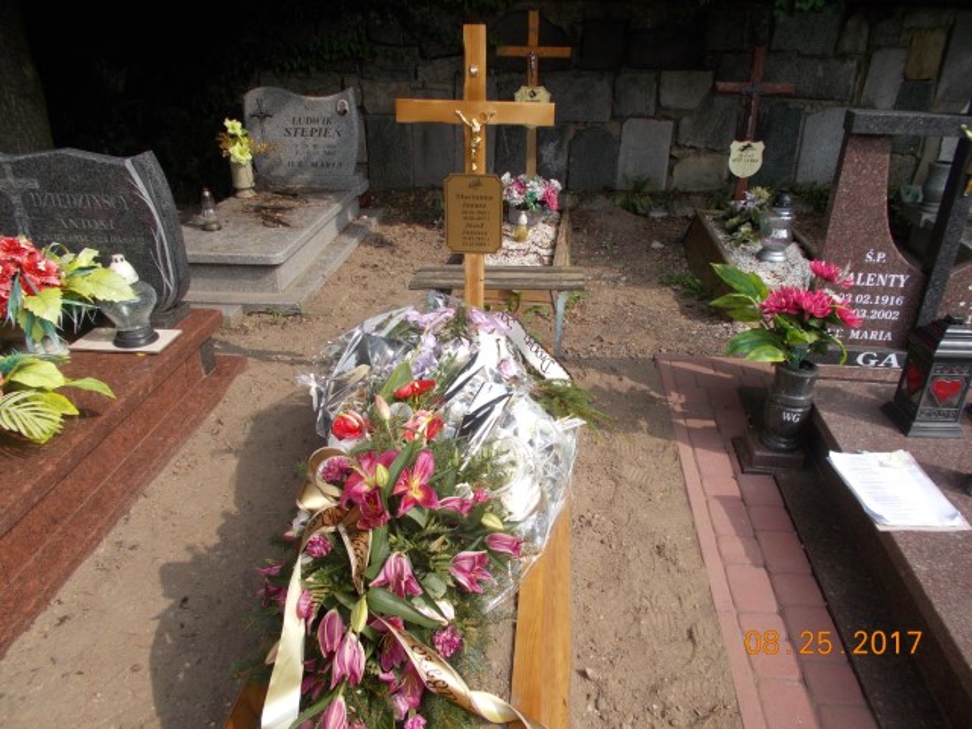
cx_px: 486
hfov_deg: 67.3
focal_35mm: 26
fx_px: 730
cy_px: 364
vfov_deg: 53.1
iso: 80
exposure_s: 1/640
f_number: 3.2
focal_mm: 4.6
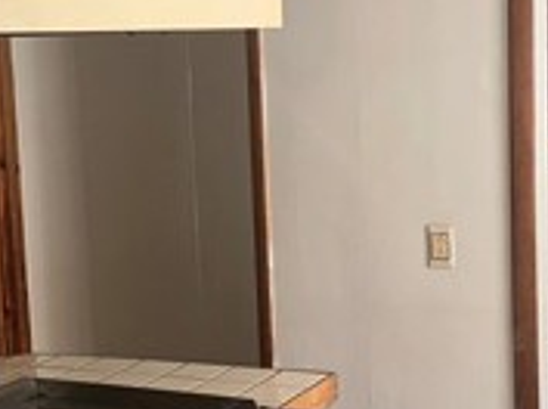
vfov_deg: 16.9
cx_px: 223
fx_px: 1374
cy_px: 239
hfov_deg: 22.5
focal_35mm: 87
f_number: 1.78
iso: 50
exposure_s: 1/39
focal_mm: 6.86
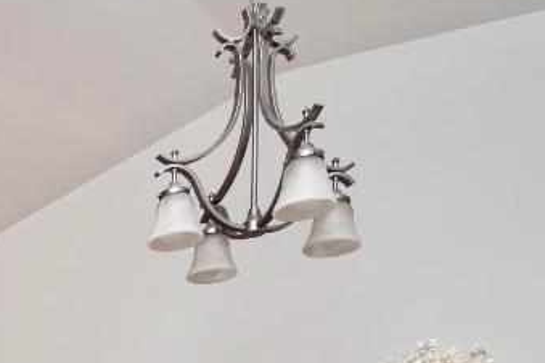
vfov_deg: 21.5
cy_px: 569
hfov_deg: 30.6
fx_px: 772
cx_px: -162
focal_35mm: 51
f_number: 4.5
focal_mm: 10
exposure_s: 1/60
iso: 1100
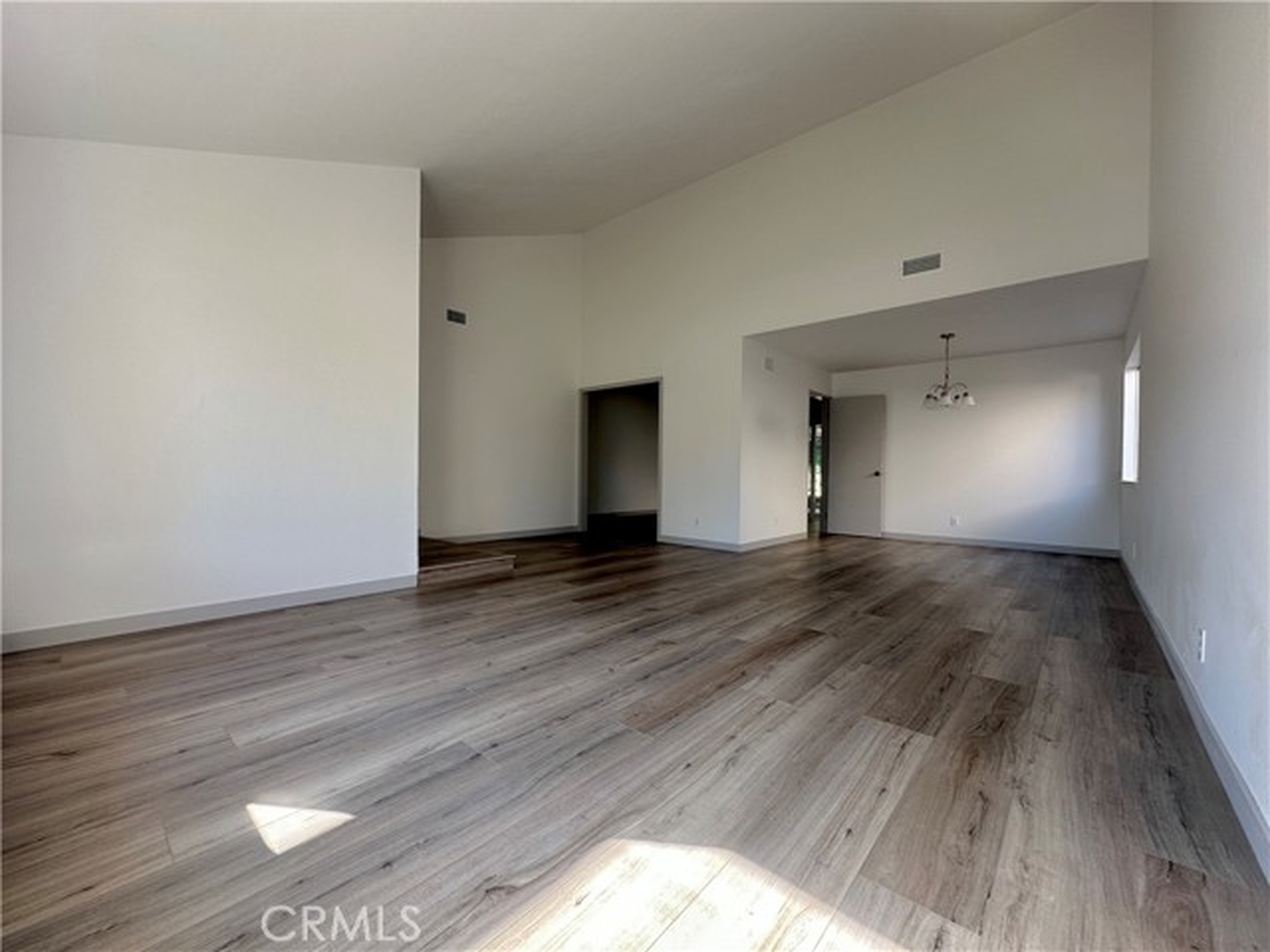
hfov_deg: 102.1
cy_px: 476
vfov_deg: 85.7
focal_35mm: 14
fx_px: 514
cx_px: 635
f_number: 2.2
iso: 64
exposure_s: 1/99
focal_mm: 2.22
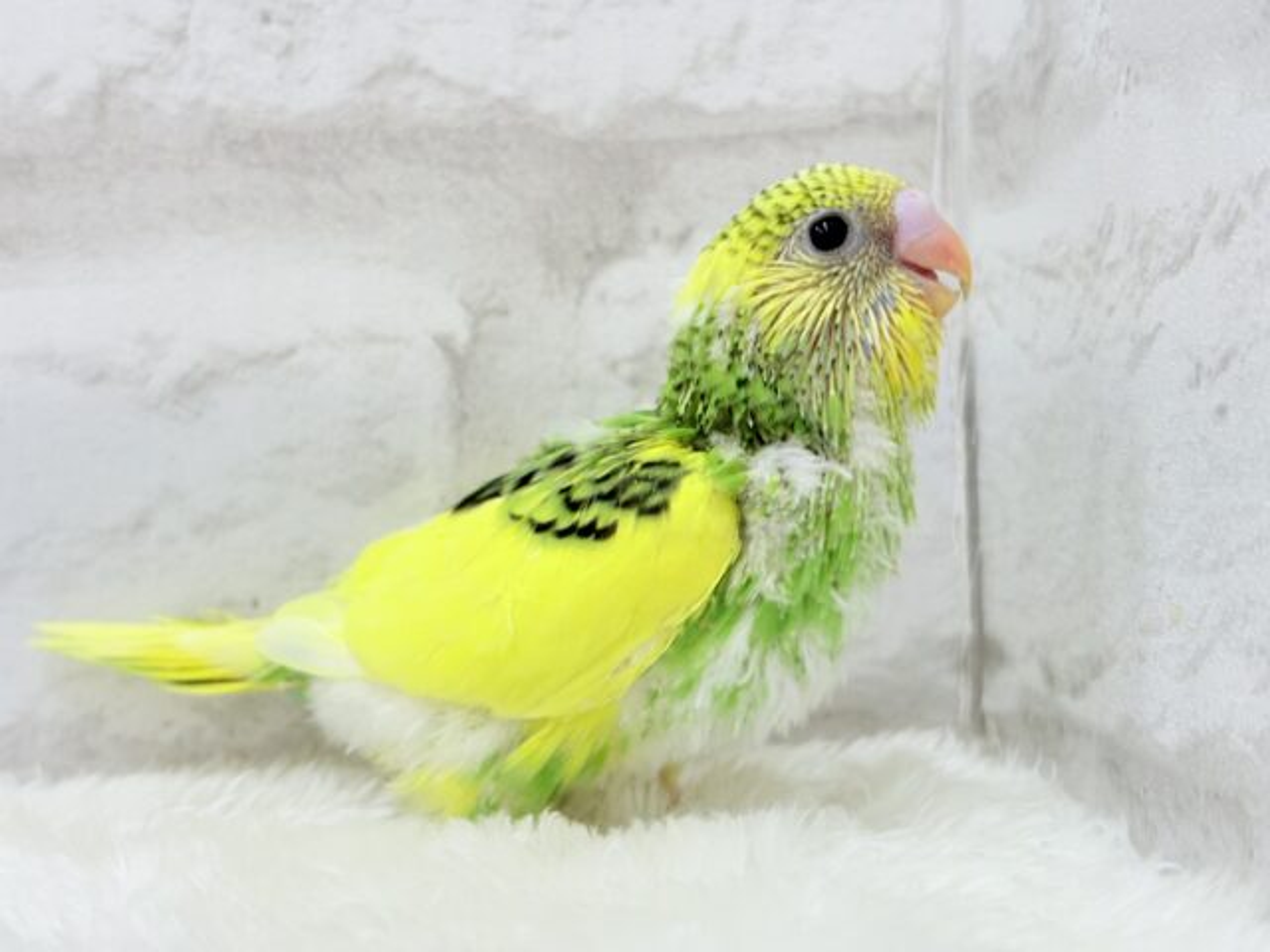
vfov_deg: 28.0
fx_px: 1908
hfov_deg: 36.8
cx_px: 635
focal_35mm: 52
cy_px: 476
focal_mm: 5.96
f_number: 1.6
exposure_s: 1/100
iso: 64
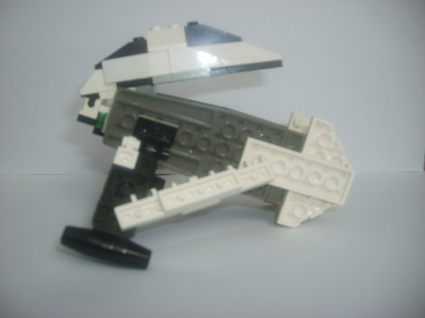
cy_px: 159
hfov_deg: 52.6
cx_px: 212
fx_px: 430
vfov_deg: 40.7
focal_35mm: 35
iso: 100
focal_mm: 5.8
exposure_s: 1/10
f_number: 2.8
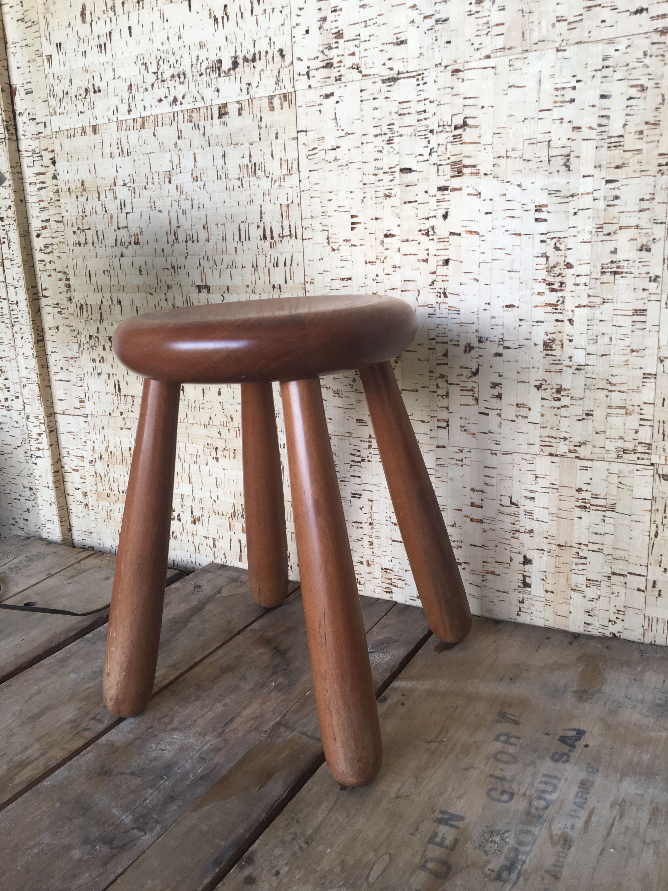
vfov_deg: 61.7
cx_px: 334
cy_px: 446
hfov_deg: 48.2
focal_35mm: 29
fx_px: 746
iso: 40
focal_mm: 4.15
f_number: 2.2
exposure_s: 1/100
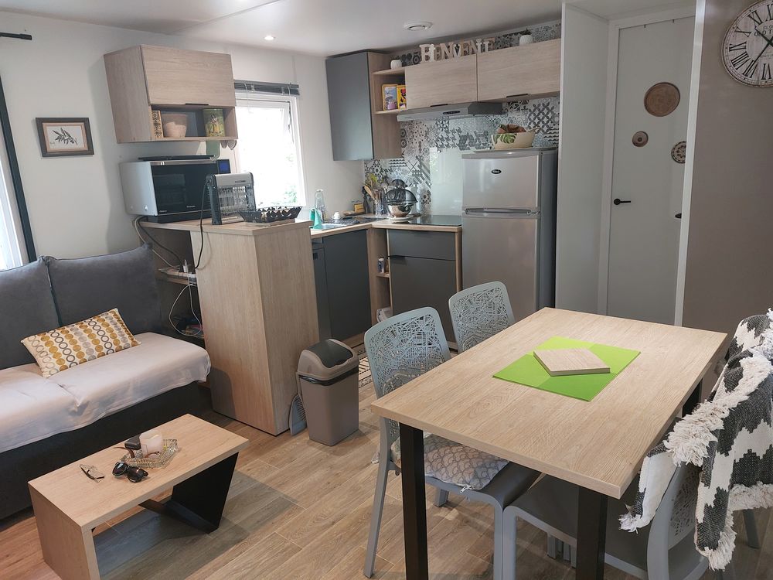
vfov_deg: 54.9
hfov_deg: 69.4
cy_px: 290
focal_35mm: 25
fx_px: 558
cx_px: 386
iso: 250
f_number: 1.8
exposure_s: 1/50
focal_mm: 5.23
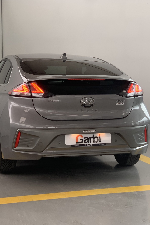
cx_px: 107
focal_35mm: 78
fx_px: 488
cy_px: 112
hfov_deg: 17.4
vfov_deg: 26.0
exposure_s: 1/122
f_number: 2.4
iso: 64
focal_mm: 6
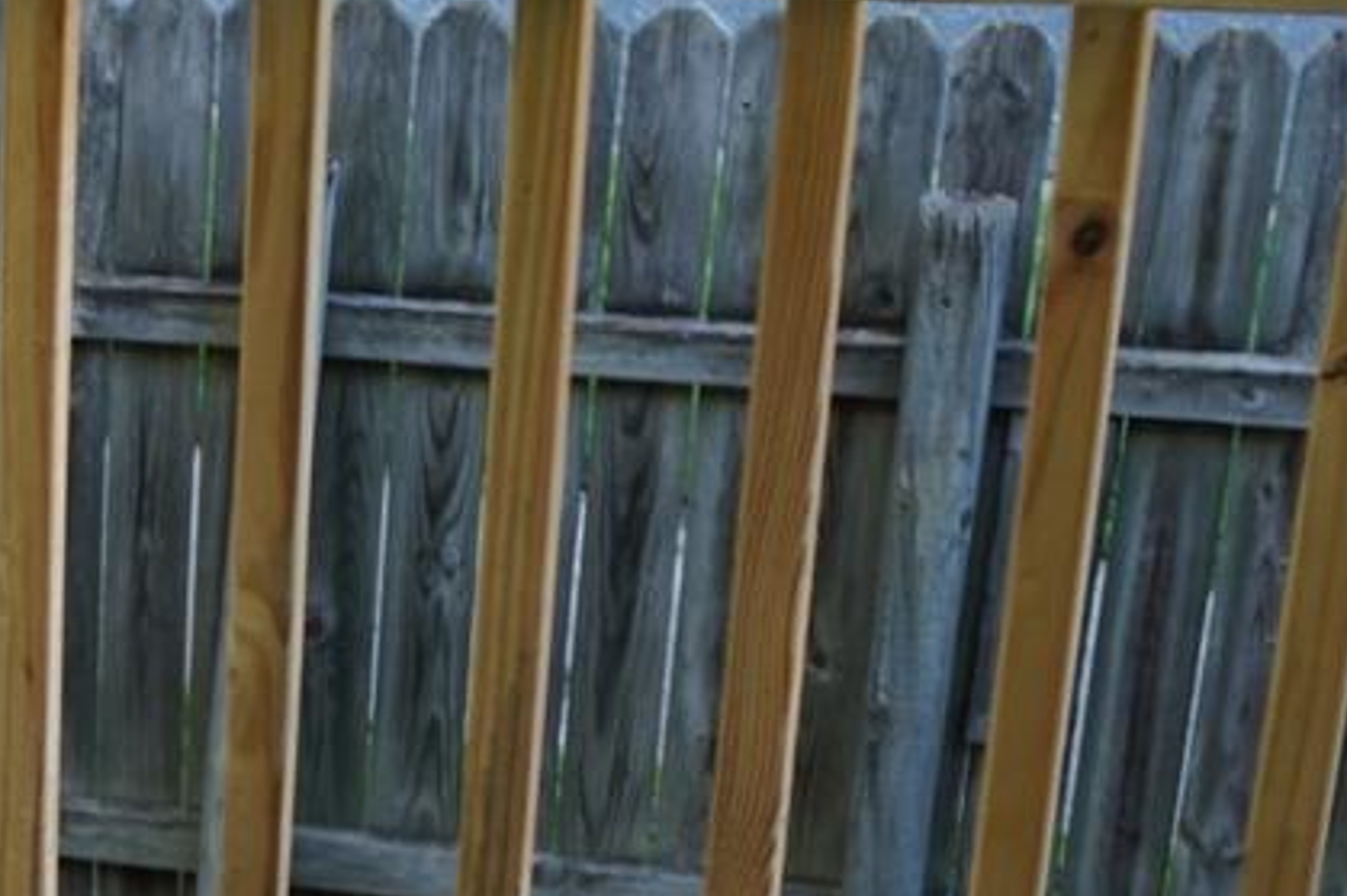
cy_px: 1370
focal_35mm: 137
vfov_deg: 9.7
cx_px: -1498
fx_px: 5124
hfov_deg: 12.7
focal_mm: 28
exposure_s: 1/160
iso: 200
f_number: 4
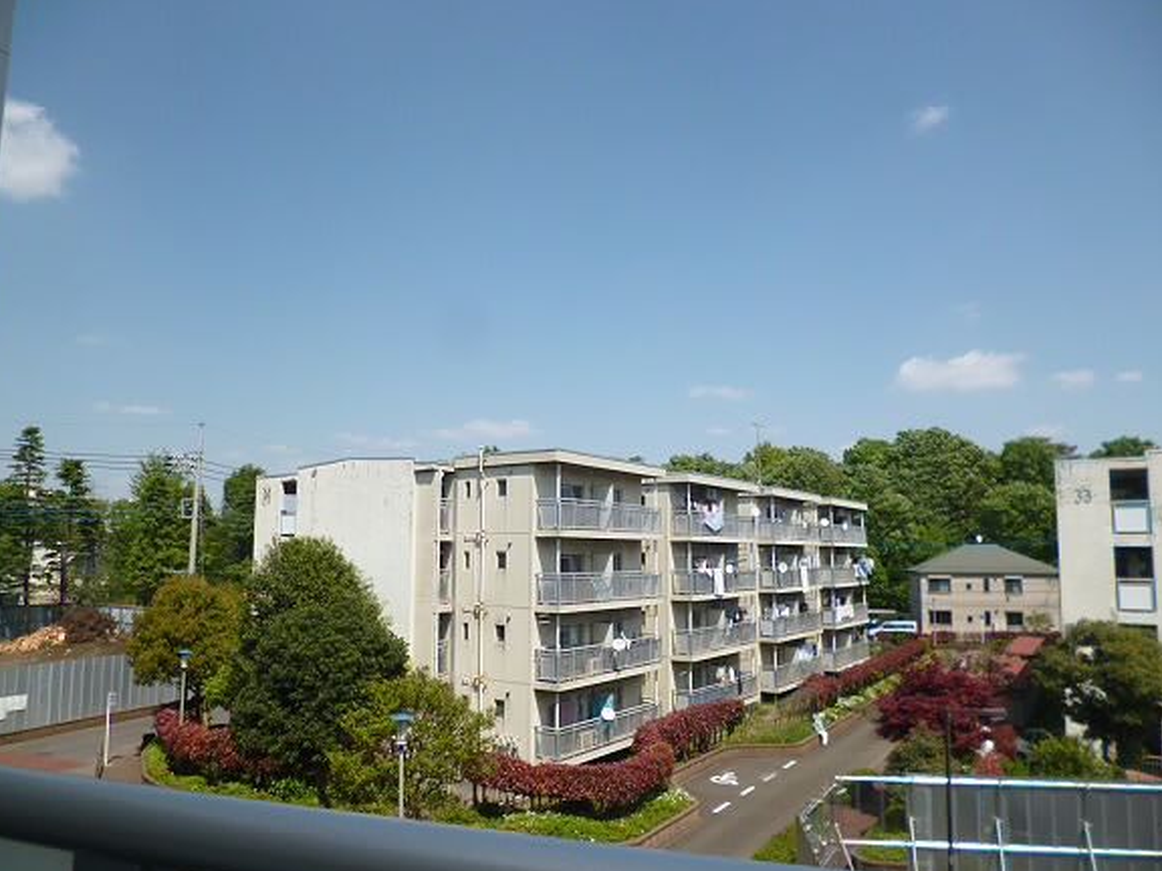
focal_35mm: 25
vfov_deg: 54.9
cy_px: 448
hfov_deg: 69.4
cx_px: 585
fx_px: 839
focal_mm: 4.3
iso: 100
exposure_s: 1/160
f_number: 9
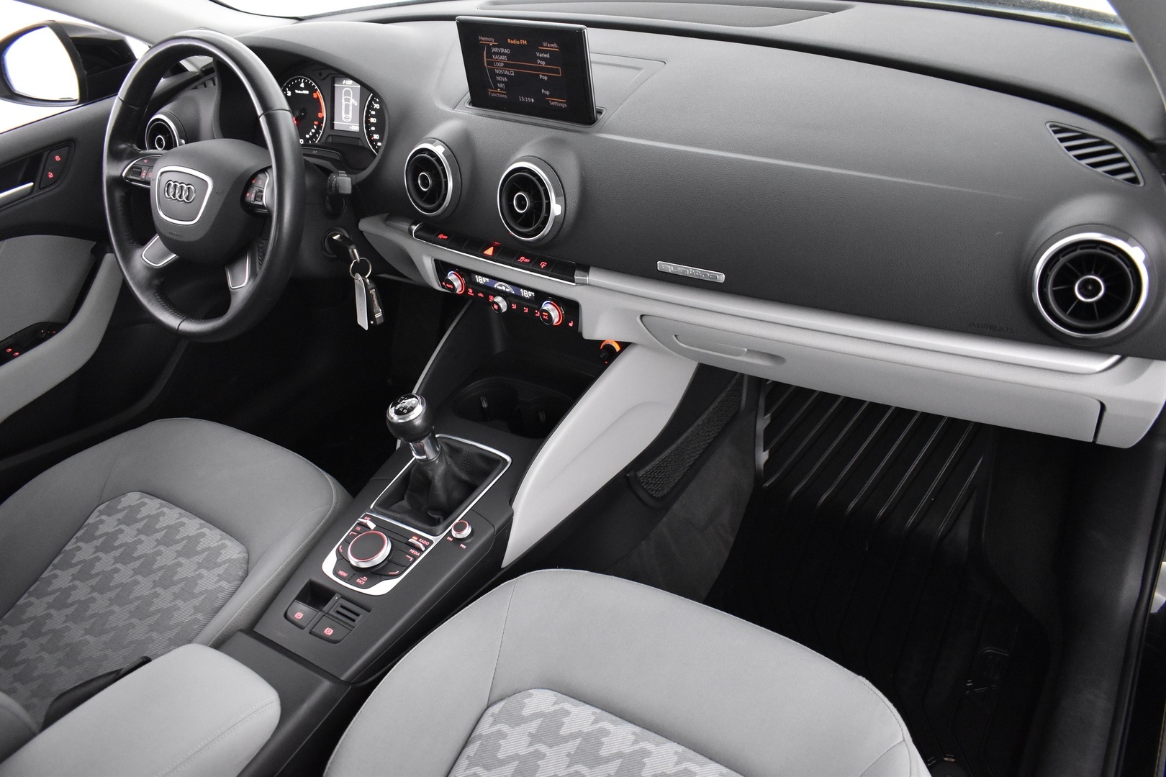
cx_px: 583
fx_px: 874
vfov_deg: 47.9
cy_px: 388
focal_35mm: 27
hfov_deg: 67.4
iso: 3200
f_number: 3.5
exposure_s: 1/25
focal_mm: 18
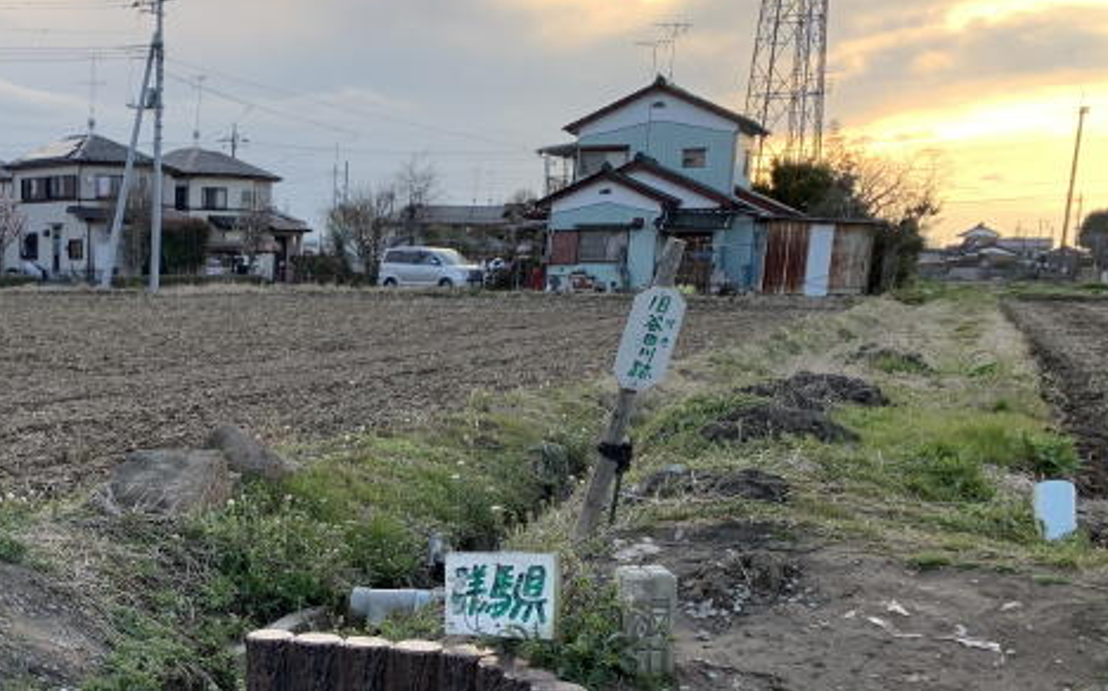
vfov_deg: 23.7
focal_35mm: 53
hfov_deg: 35.3
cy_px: 619
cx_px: 54
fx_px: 1600
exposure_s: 1/279
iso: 25
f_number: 1.8
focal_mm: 4.25
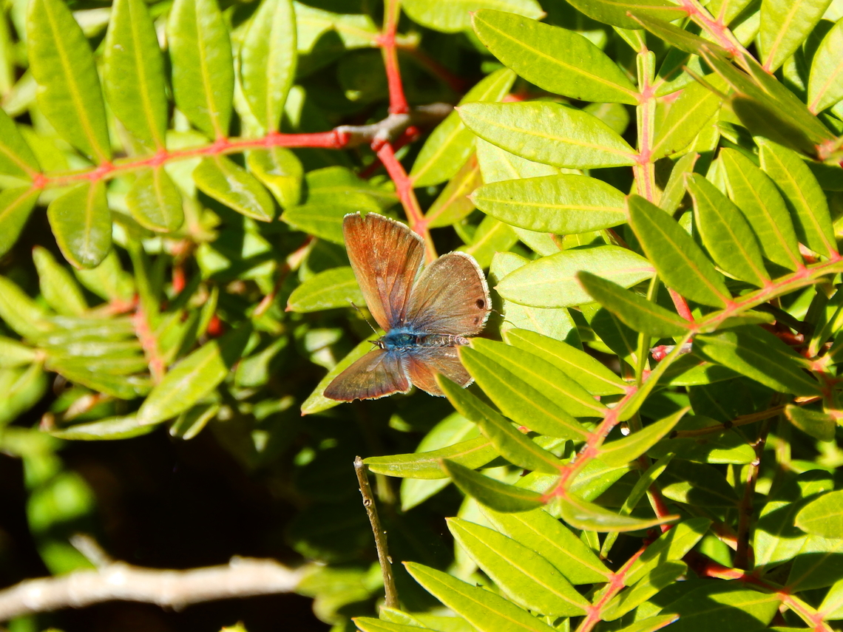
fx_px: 13759
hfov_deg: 3.5
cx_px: 422
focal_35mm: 565
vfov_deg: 2.6
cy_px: 316
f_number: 5.7
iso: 80
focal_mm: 101.1
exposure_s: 1/200
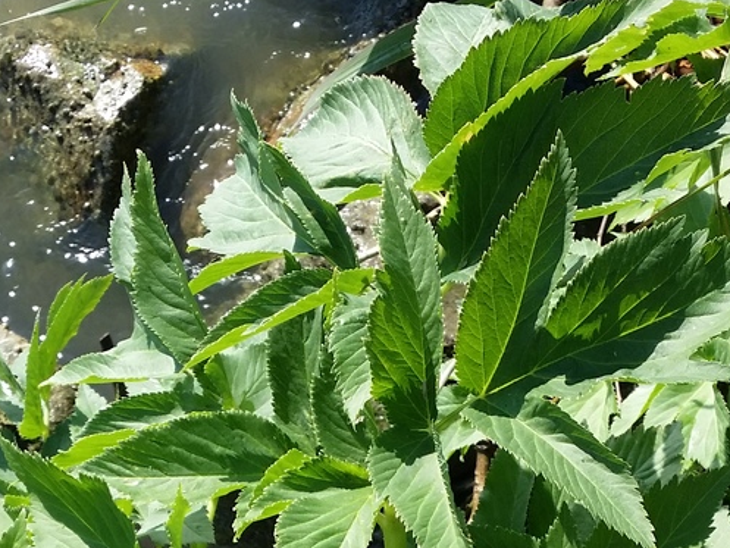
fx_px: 1793
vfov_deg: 16.6
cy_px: 668
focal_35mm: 85
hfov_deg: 23.0
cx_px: 292
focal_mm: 4.13
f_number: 2.2
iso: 50
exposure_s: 1/578
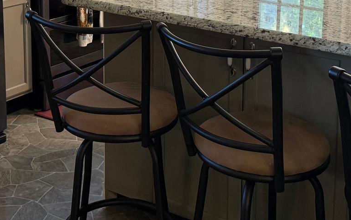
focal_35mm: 68
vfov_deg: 18.3
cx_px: 145
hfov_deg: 30.1
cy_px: -32
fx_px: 651
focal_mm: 6.76
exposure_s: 1/60
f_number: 1.78
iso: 250
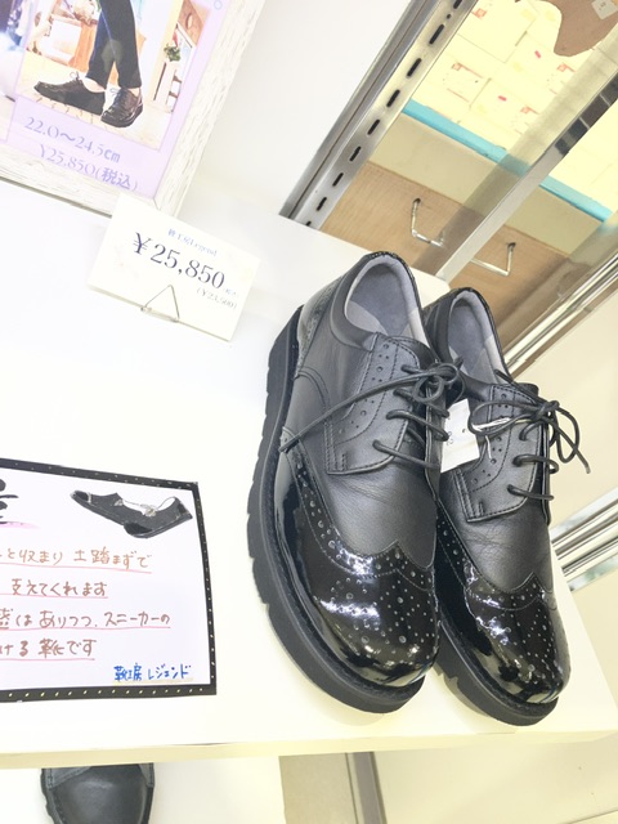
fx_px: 667
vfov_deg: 63.4
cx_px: 309
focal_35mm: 28
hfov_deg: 49.7
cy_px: 412
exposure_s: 1/120
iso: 50
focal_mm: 3.99
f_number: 1.8
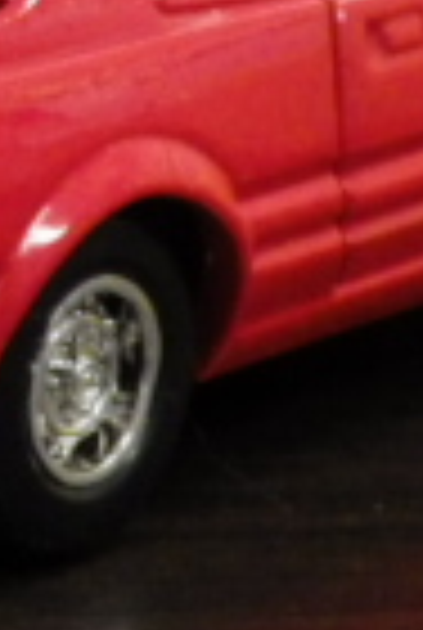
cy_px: -122
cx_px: -454
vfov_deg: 8.6
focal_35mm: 237
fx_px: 4156
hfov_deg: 5.7
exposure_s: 1/50
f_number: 3.8
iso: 800
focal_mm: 9
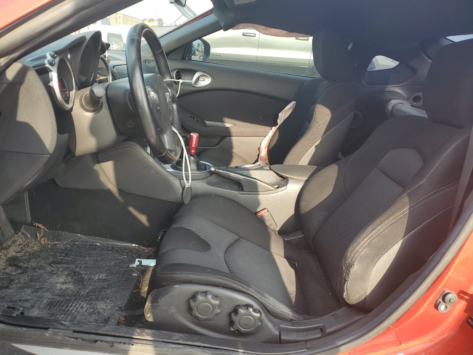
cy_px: 178
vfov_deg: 53.1
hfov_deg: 67.3
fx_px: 355
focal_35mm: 26
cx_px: 236
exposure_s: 1/294
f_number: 1.5
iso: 50
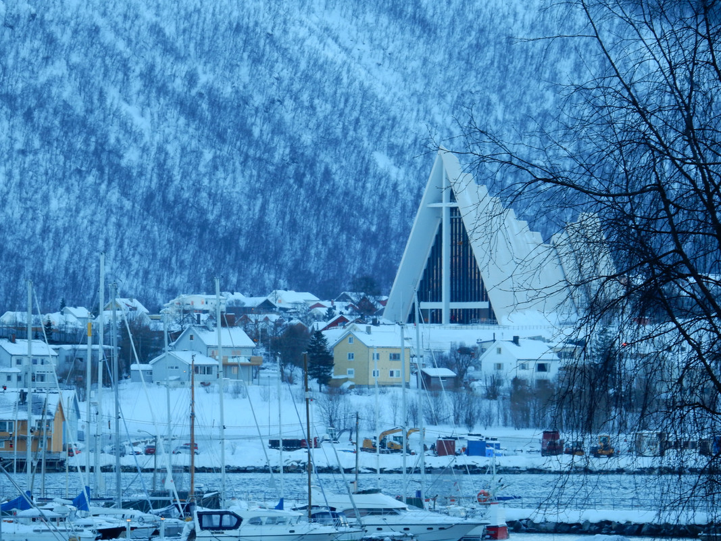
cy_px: 270
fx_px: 6685
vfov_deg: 4.6
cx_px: 360
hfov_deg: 6.2
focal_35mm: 321
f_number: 6.3
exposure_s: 1/50
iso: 125
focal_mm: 57.3
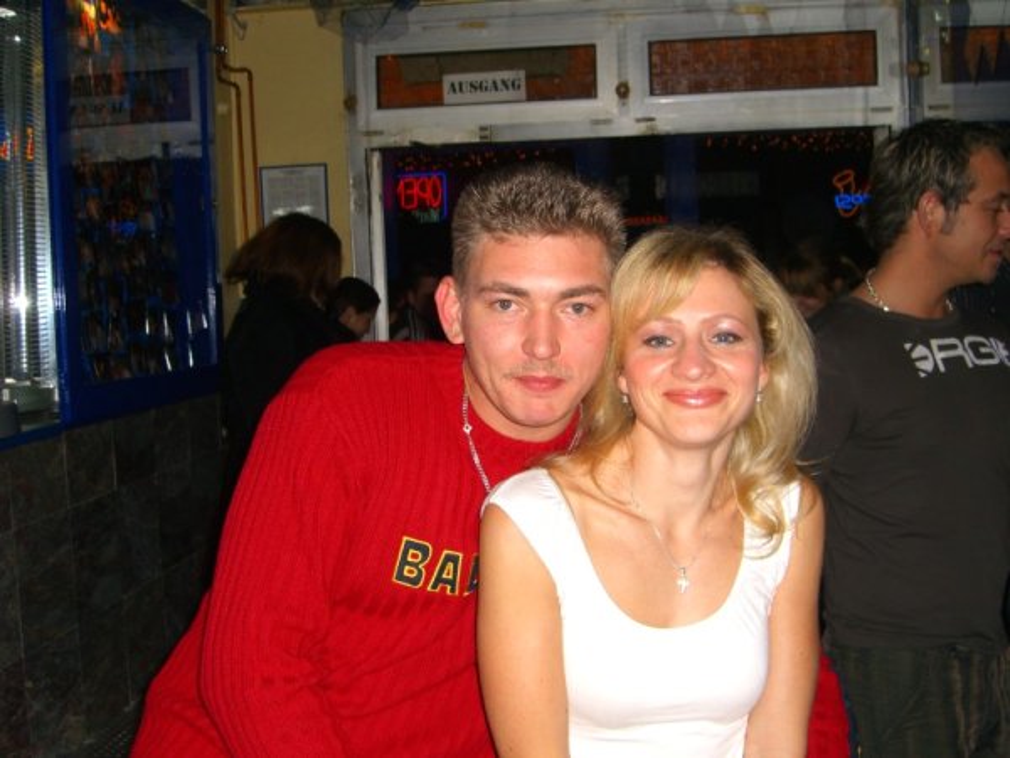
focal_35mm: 46
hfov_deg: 41.2
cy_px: 379
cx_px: 505
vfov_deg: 31.5
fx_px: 1342
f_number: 3.1
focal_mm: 9.5
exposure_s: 1/60
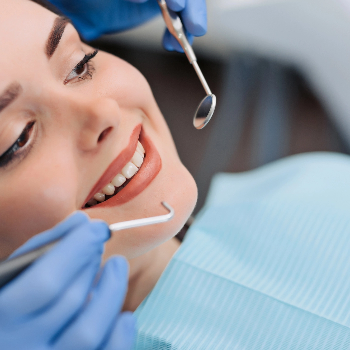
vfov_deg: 16.0
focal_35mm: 109
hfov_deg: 16.0
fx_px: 1247
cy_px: 174
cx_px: 127
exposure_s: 1/125
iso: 400
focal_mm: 85
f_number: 2
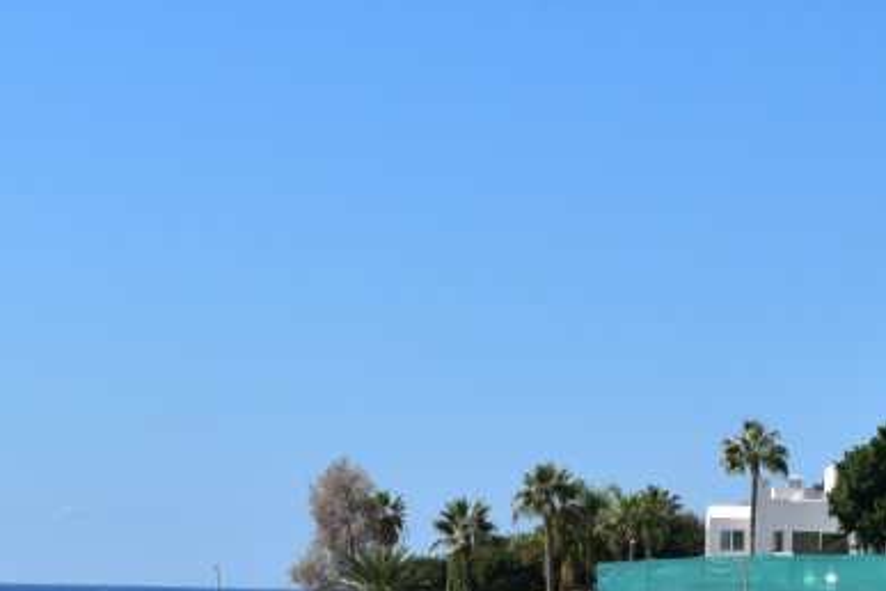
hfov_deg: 13.4
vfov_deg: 9.0
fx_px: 3716
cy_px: 684
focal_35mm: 151
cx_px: 840
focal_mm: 38
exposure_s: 1/500
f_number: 11
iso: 320
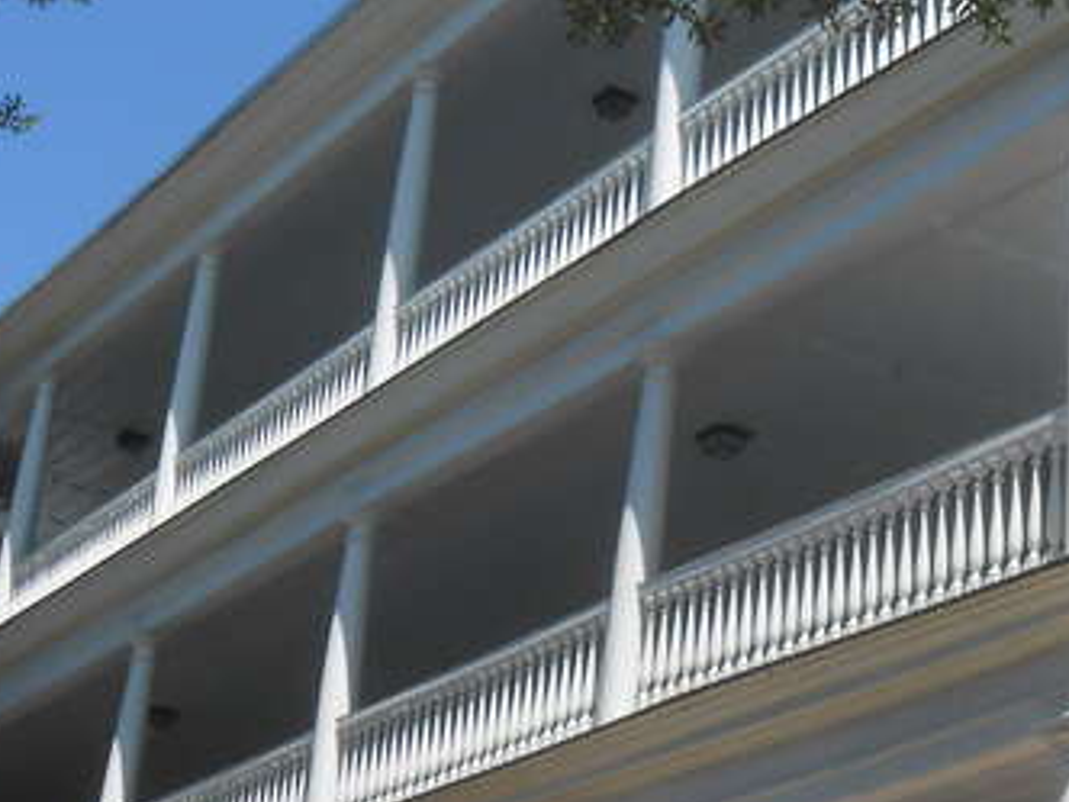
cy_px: 422
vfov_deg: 18.0
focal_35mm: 82
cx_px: 979
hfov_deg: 23.2
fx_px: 2532
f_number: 3.9
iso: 80
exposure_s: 1/640
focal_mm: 6
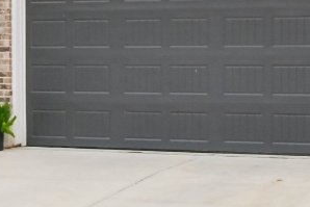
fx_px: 1197
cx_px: 120
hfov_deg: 14.7
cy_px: -58
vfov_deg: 9.7
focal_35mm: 139
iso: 400
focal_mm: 24
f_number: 8
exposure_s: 1/800
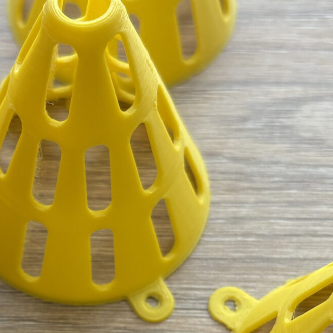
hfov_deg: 19.0
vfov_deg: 18.8
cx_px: 39
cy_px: 335
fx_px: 980
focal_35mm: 90
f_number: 1.6
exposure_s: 1/121
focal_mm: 5.96
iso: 64
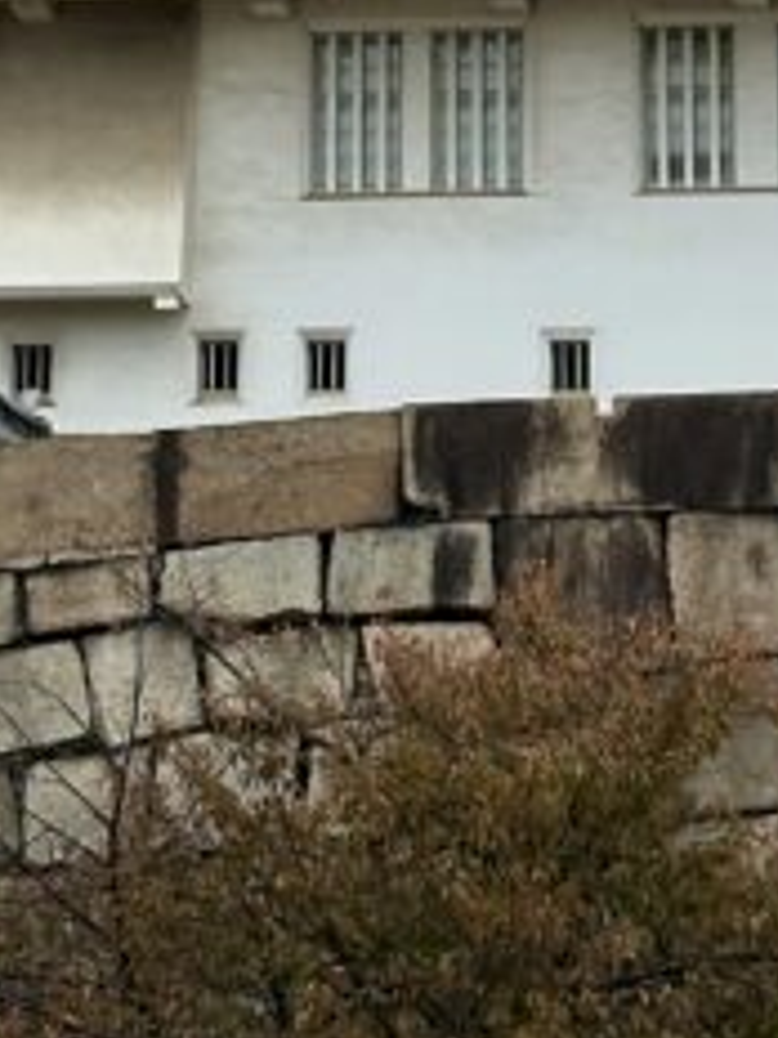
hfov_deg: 7.0
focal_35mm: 212
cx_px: 201
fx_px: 6353
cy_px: -1016
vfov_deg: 8.8
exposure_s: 1/1565
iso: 64
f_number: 1.78
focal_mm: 6.86
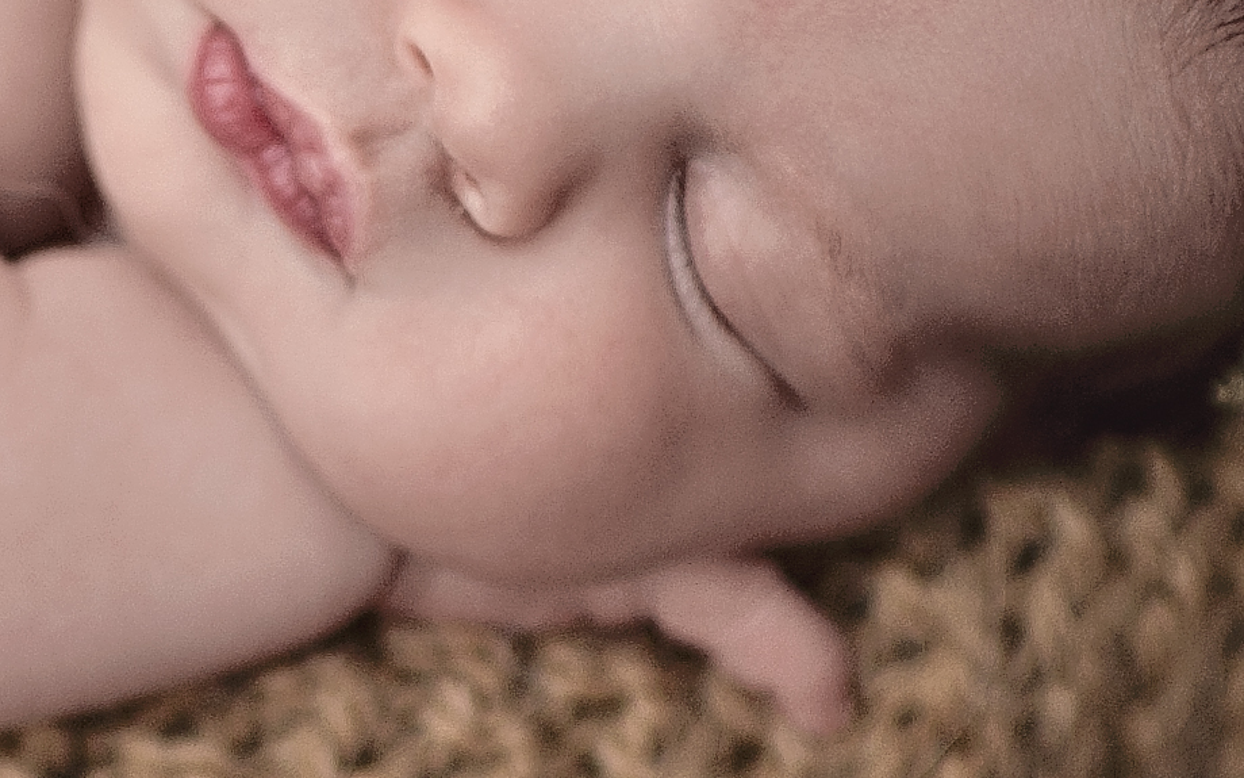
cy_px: 441
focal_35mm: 165
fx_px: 5594
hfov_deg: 12.6
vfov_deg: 7.9
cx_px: 195
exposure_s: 1/200
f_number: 1.6
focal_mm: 35
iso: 200
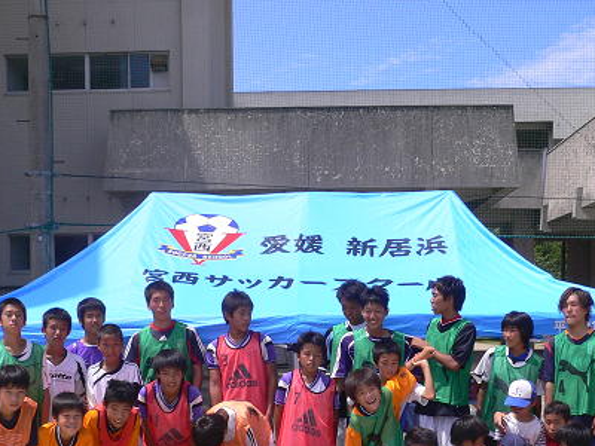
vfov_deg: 25.7
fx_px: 963
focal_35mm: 56
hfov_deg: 34.3
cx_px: 321
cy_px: 345
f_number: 5.6
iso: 80
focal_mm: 5.8
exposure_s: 1/320
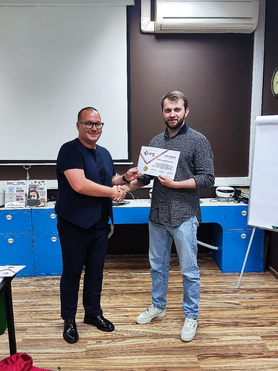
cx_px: 139
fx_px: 343
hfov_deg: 44.2
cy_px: 186
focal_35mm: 32
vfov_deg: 56.8
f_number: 1.79
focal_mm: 4.71
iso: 214
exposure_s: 1/50
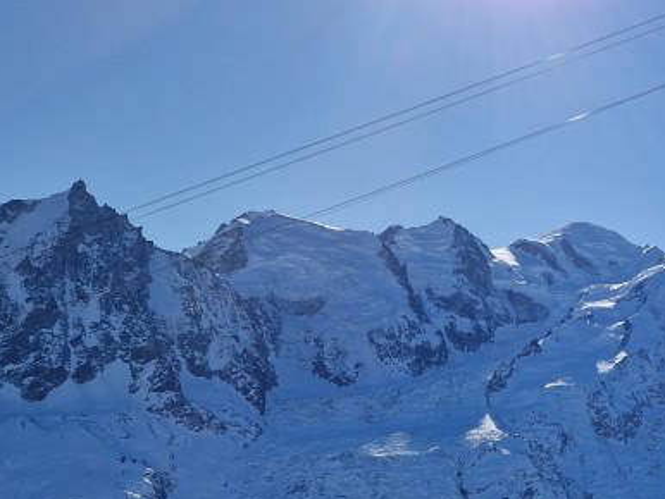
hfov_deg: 27.5
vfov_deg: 23.8
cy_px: 136
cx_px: 813
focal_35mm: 61
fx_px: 1173
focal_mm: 5.4
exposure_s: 1/3776
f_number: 1.8
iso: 50
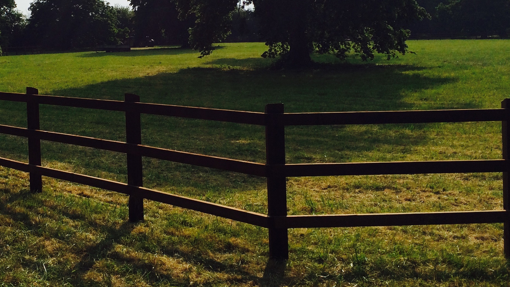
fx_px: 757
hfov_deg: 36.3
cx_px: 127
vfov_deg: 21.3
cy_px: 76
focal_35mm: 56
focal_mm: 4.15
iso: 32
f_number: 2.2
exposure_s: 1/4115
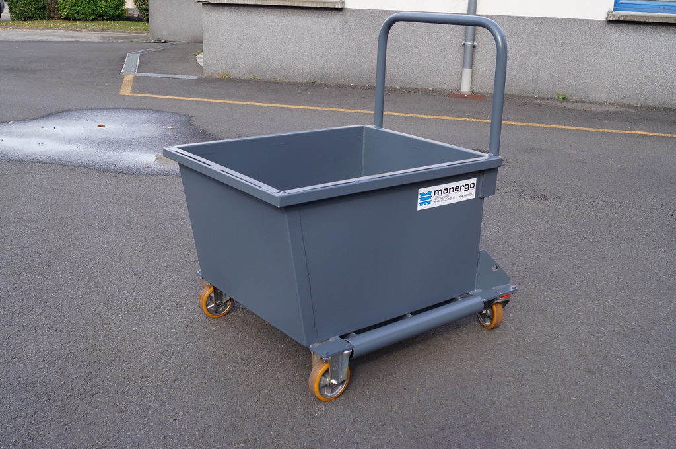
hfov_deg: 53.2
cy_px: 224
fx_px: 675
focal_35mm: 36
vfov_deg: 36.8
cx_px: 338
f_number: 8
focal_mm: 24
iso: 100
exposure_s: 1/80
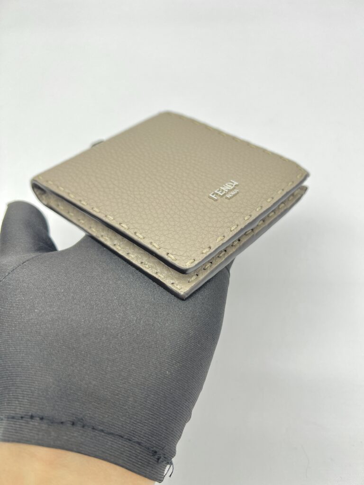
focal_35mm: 26
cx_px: 182
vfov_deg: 67.3
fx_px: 365
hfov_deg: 53.1
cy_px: 242
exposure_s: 1/100
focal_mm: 5.7
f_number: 1.5
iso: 40
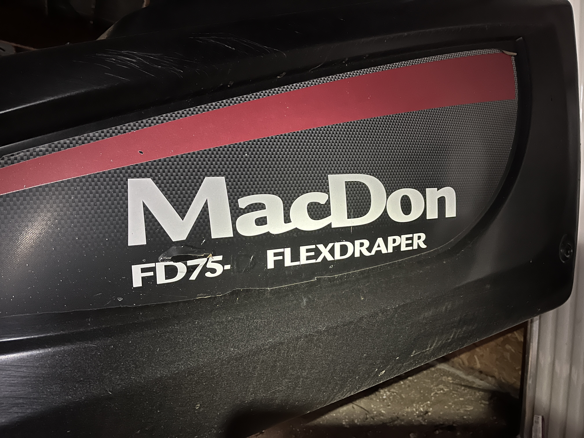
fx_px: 439
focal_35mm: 26
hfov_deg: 67.3
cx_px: 292
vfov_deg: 53.1
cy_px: 219
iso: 800
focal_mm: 5.1
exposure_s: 1/16
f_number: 1.6
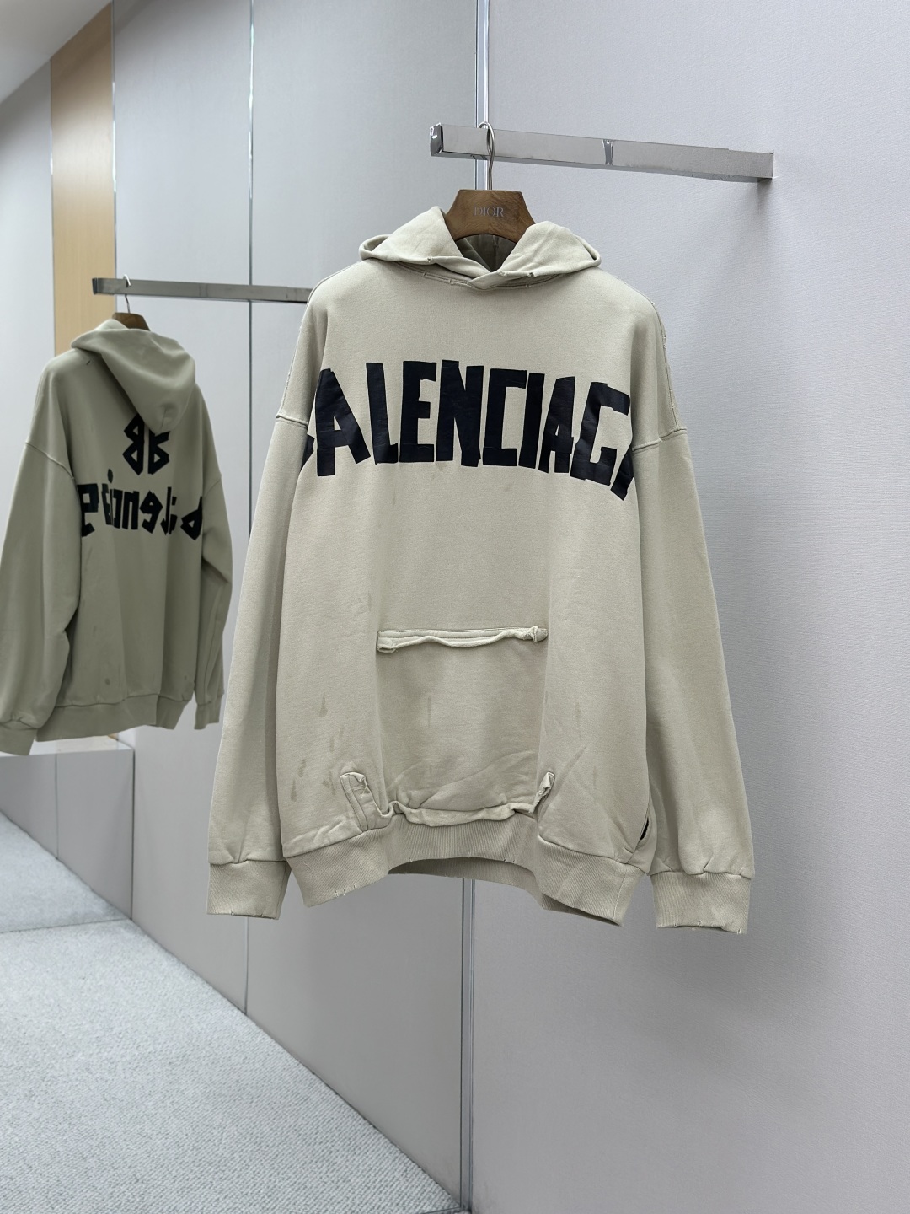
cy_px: 607
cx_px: 455
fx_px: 1682
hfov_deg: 30.3
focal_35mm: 48
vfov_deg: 39.7
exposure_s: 1/323
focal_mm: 6.86
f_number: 1.78
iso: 80
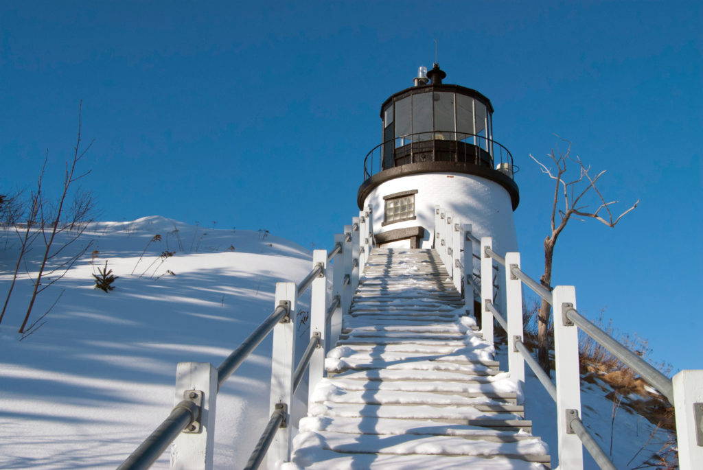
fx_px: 821
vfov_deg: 32.0
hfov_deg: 46.4
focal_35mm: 42
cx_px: 352
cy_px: 235
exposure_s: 1/400
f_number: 14
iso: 320
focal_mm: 28
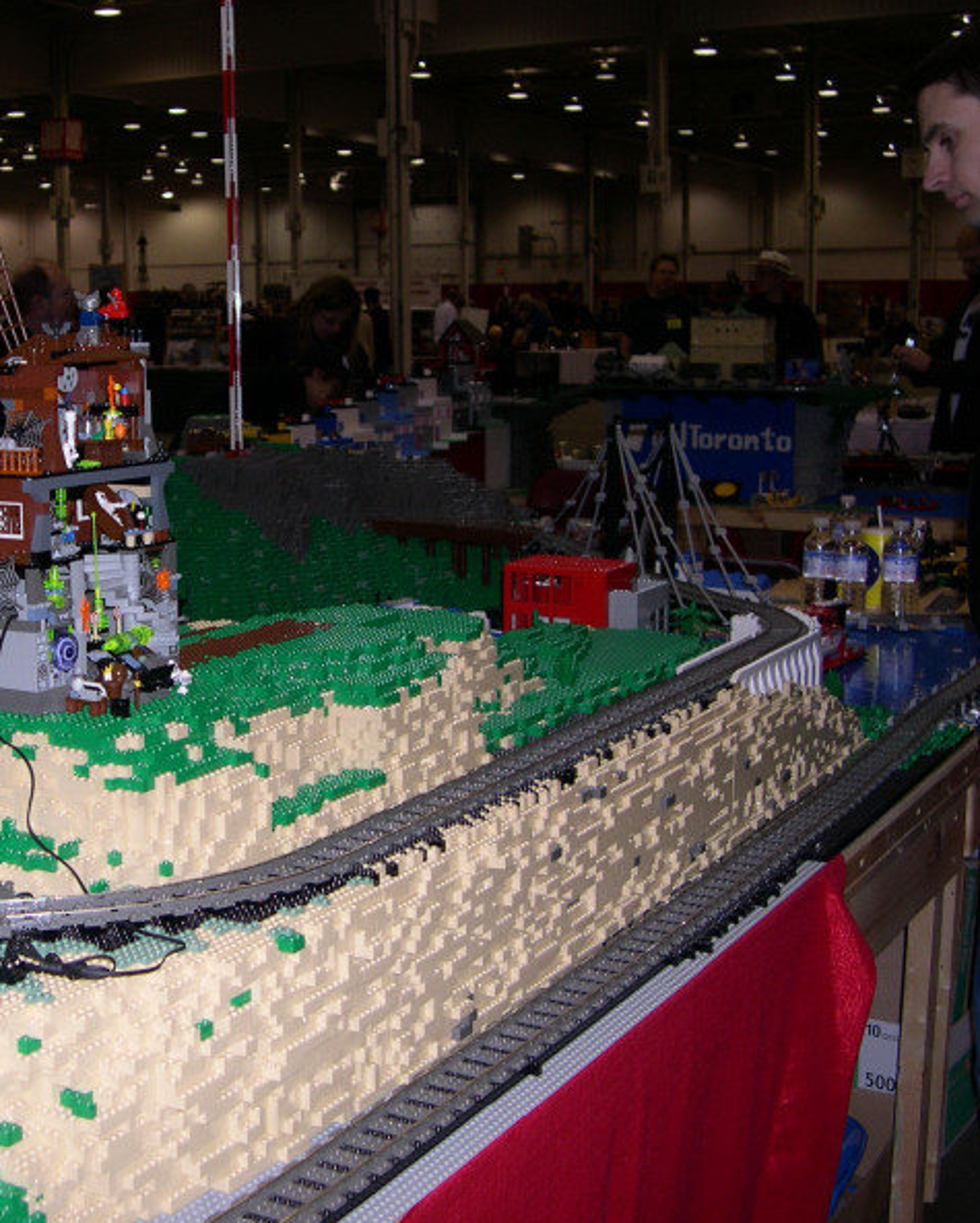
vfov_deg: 37.3
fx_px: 1811
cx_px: 196
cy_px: 610
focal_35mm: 50
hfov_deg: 29.6
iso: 100
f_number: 2.8
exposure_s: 1/60
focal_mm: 8
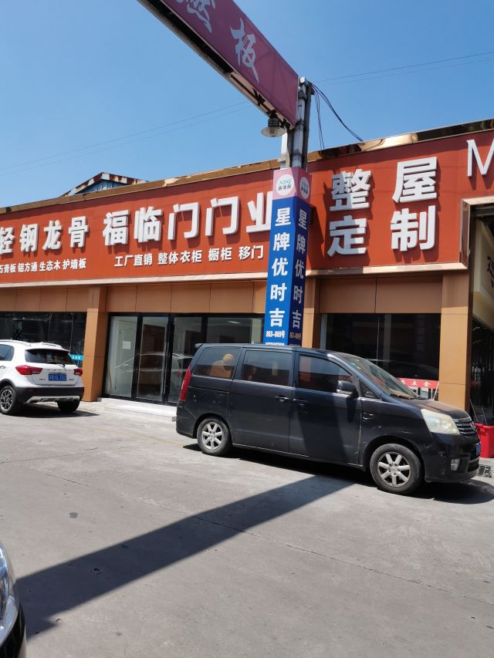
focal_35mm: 26
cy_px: 329
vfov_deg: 67.3
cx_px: 247
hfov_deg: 53.1
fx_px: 495
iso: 50
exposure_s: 1/1429
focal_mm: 4.75
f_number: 1.8
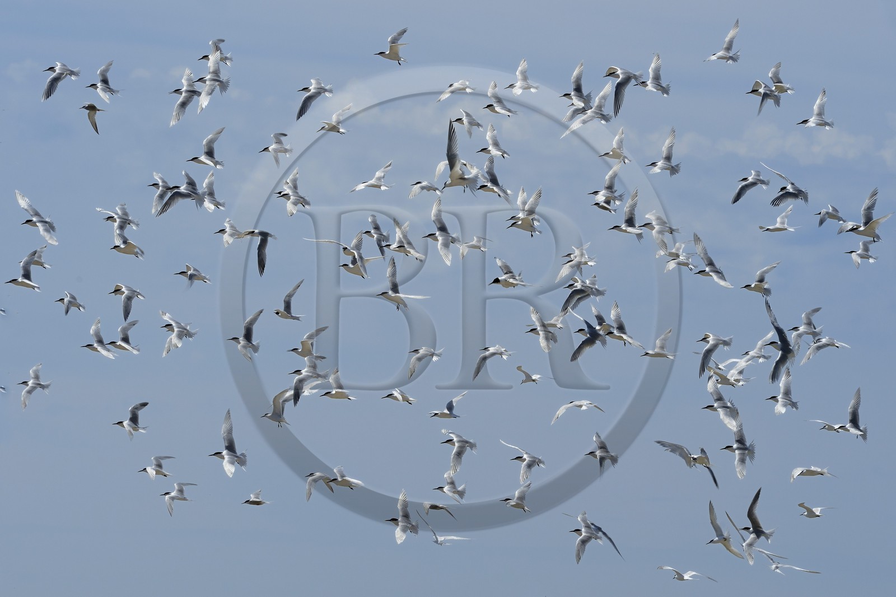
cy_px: 298
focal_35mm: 200
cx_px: 448
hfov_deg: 10.3
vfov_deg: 6.9
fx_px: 4976
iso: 200
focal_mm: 200
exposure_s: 1/640
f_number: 11
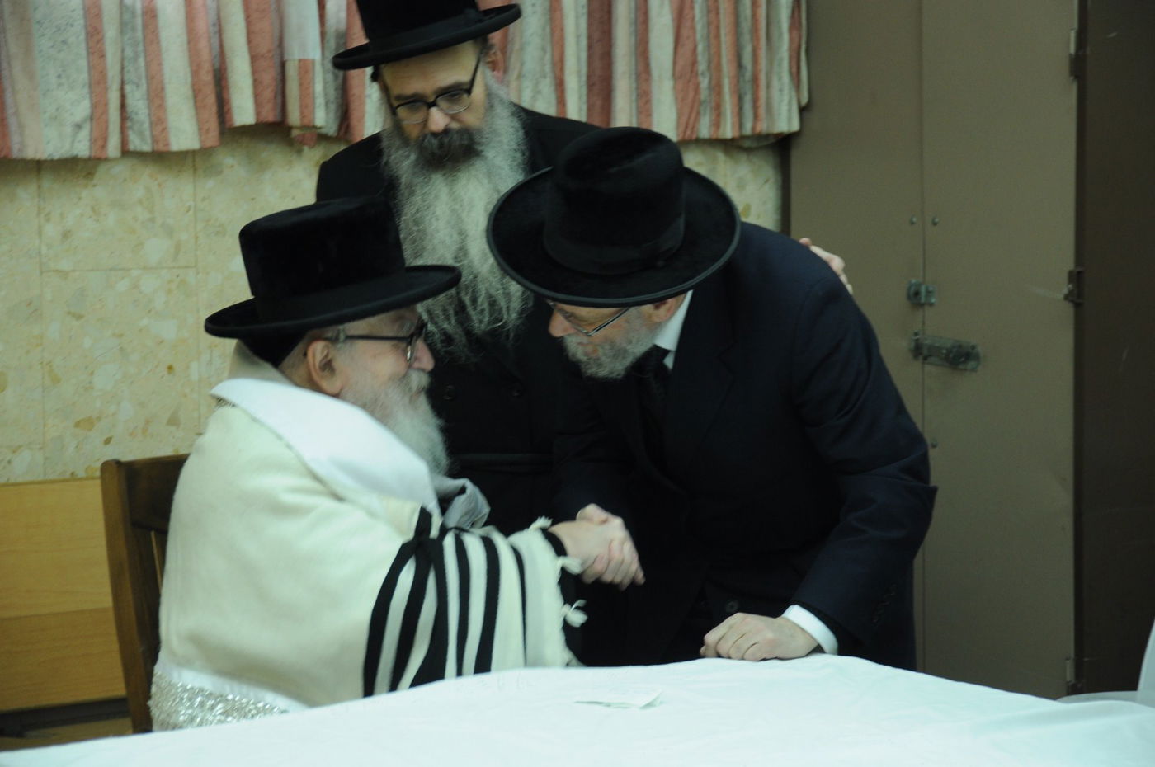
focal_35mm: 105
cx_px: 578
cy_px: 384
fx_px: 3365
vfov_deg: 13.0
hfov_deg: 19.5
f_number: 5
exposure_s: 1/25
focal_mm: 70
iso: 500
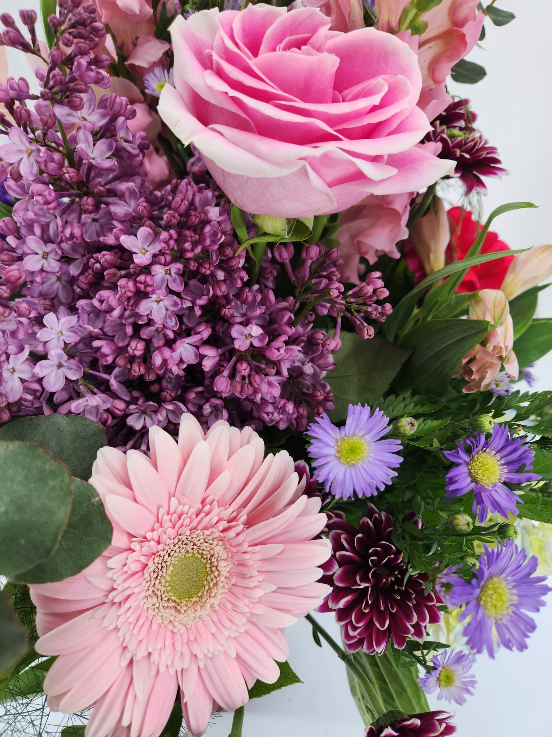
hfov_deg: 58.9
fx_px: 489
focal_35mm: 23
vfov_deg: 73.9
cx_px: 276
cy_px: 368
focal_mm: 5.4
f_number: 1.8
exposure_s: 1/120
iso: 32
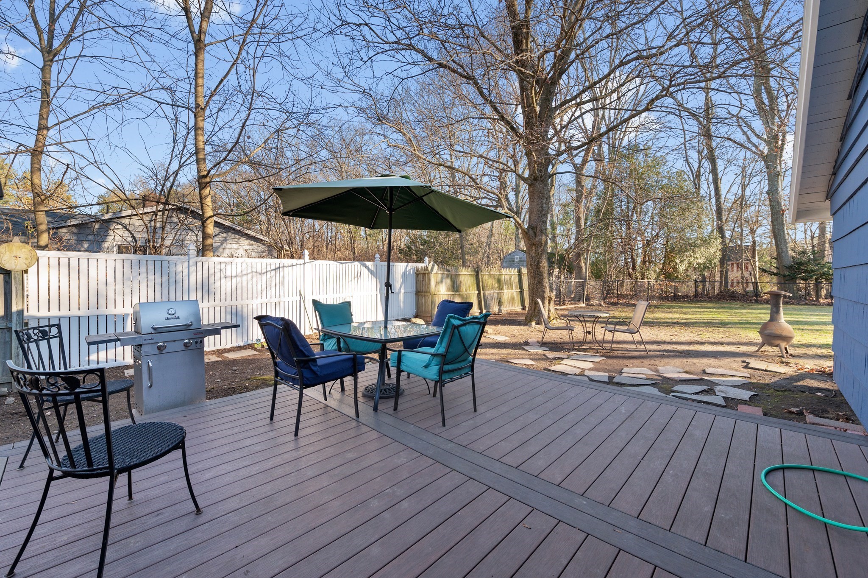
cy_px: 289
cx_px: 434
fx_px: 337
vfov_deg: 81.1
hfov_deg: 104.3
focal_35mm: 14
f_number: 8
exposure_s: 1/100
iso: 200
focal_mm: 14
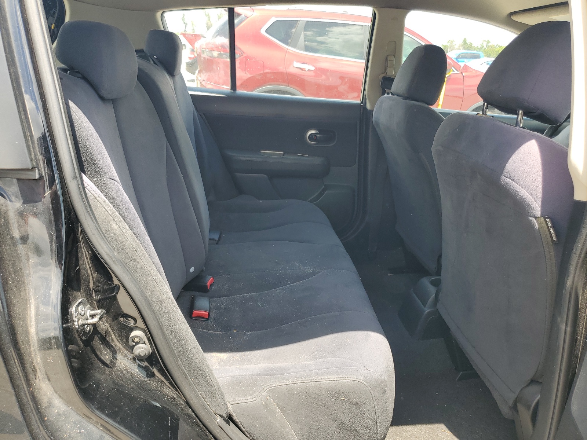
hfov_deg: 67.3
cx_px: 294
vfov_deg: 53.1
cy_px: 220
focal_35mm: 26
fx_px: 441
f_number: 1.5
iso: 50
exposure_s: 1/400
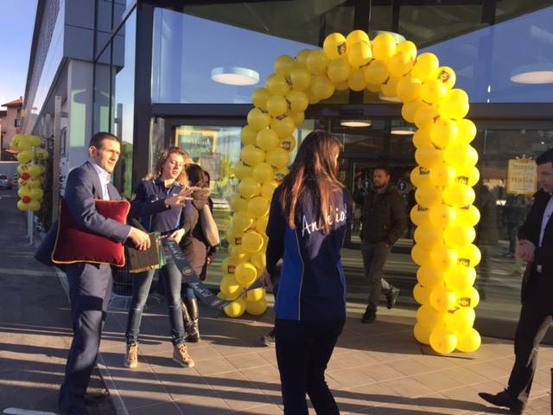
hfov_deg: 61.7
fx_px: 463
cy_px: 208
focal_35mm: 29
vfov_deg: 48.2
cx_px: 276
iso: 32
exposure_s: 1/638
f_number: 2.2
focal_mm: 4.15
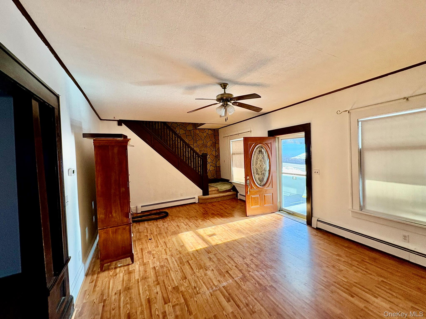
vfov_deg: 85.7
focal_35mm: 14
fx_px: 172
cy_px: 160
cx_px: 213
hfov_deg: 102.1
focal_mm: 2.22
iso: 200
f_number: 2.2
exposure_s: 1/99
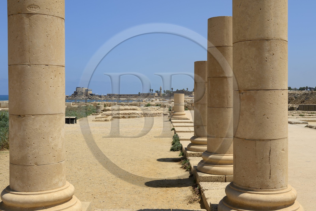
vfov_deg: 33.4
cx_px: 158
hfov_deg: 48.5
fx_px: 351
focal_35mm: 40
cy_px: 106
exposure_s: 1/160
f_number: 13
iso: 100
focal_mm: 40
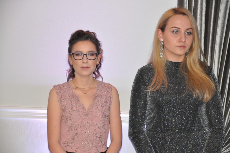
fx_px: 718
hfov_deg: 18.2
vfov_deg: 12.1
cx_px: 115
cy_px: 76
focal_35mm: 112
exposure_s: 1/60
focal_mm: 75
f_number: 5.3
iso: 800
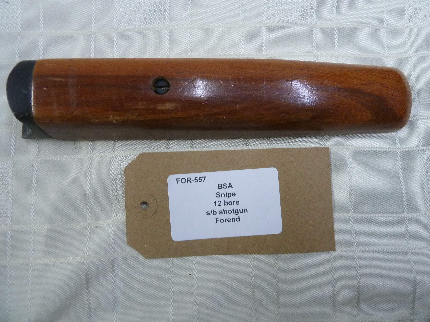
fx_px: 311
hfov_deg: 69.4
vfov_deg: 54.9
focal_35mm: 25
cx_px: 215
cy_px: 161
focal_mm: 4.1
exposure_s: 1/30
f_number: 3.3
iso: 320
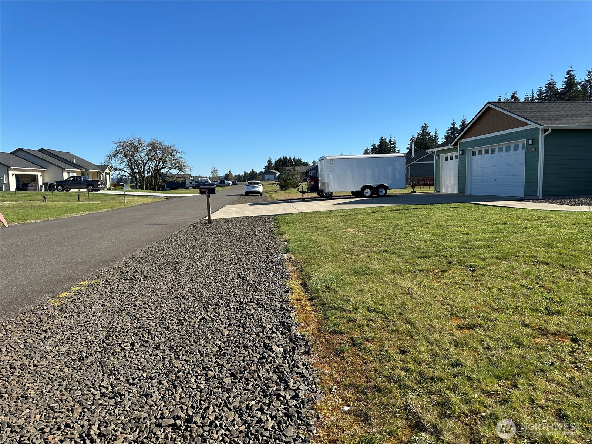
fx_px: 410
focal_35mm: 24
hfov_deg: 71.6
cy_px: 222
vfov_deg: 56.8
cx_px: 296
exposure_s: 1/3247
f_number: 1.78
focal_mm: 6.86
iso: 80
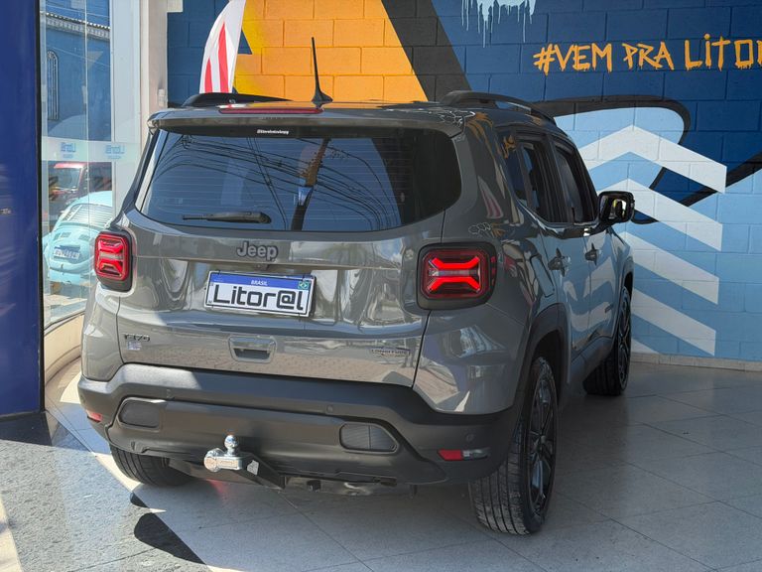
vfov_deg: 30.3
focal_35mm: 48
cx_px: 381
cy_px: 286
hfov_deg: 39.7
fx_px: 1057
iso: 100
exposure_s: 1/1185
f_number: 1.78
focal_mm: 6.76
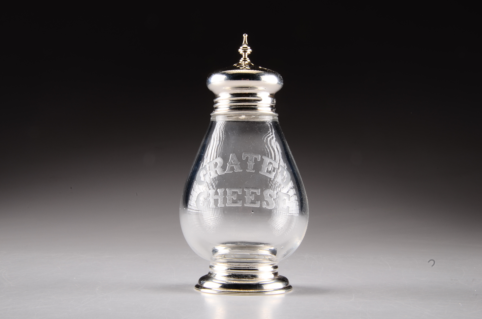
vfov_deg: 20.1
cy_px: 160
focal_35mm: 68
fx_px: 902
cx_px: 241
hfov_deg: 29.9
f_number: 29
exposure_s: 1/160
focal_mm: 45
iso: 100
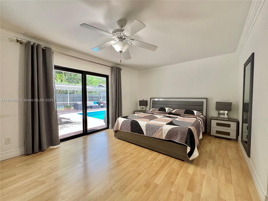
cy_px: 100
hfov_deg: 106.2
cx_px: 134
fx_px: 101
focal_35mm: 13
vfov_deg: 89.9
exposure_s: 1/99
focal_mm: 1.57
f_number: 1.8
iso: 100
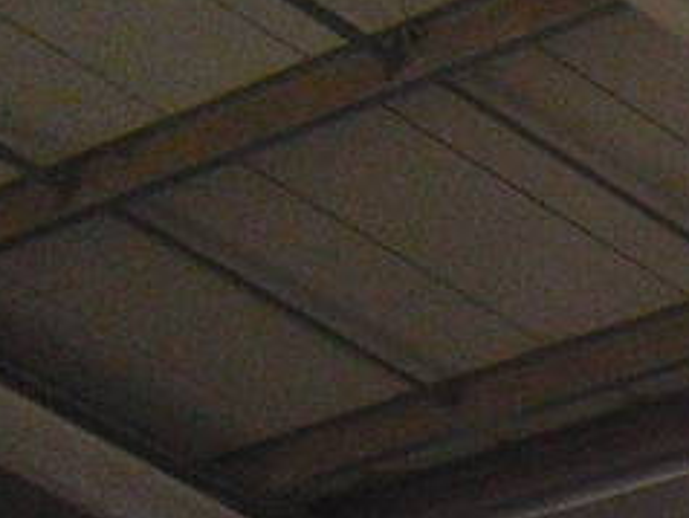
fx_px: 4822
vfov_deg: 5.8
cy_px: 1447
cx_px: 2165
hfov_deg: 7.2
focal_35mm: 242
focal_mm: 6.3
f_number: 3.1
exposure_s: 1/125
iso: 400
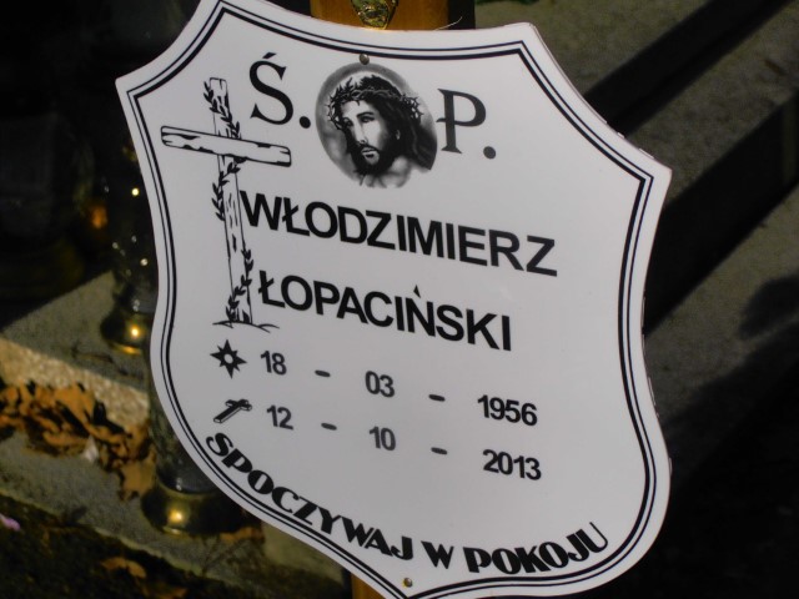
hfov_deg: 17.7
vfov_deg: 13.3
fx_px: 2562
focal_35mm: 111
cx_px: 400
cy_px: 300
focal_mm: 19.64
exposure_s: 1/1000
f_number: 5.5
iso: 80
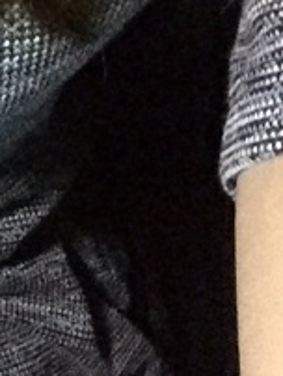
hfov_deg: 14.2
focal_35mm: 98
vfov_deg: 19.6
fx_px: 1066
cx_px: -132
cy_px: 34
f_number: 2.2
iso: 1600
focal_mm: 2.65
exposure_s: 1/15
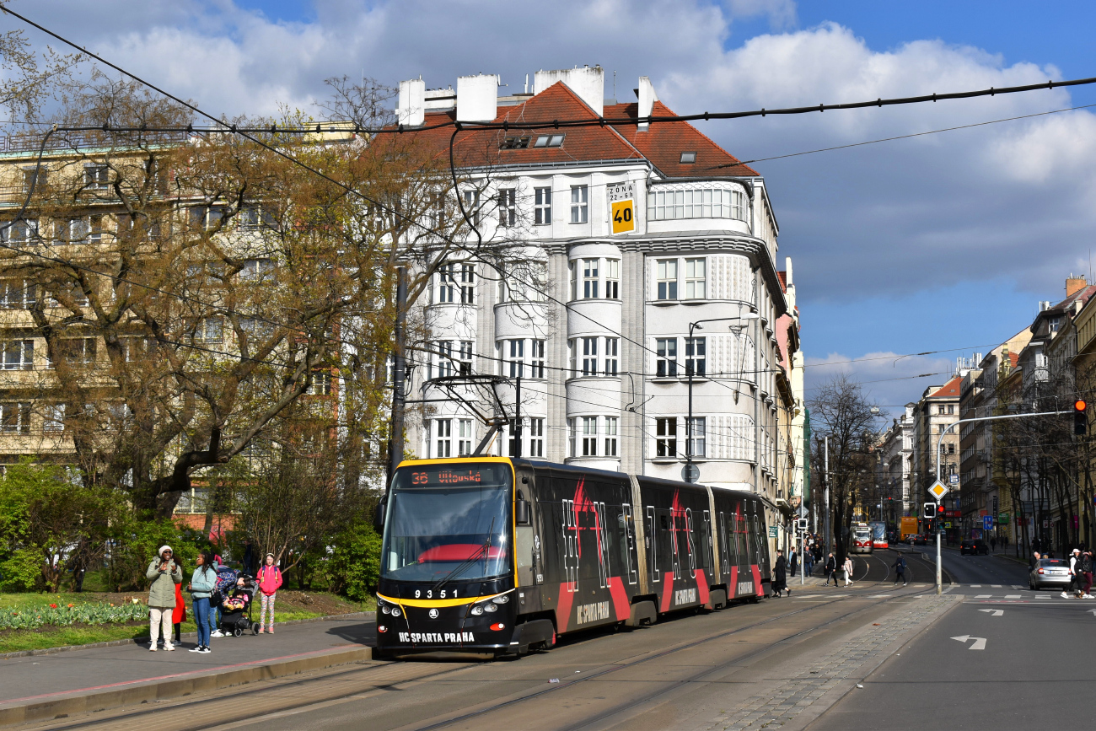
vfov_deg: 22.6
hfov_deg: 33.4
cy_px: 366
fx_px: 1827
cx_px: 548
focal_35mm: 60
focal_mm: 40
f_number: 11
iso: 200
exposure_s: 1/500
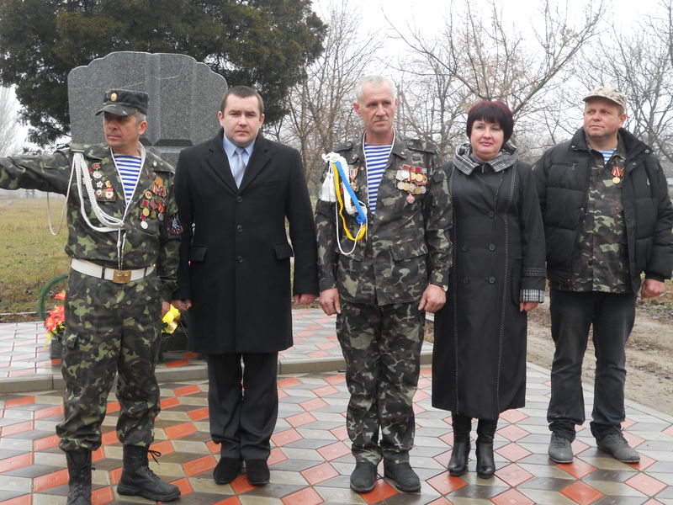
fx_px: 894
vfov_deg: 31.5
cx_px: 336
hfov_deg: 41.2
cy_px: 252
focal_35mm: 46
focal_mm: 8.2
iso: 80
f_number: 4.3
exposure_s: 1/80
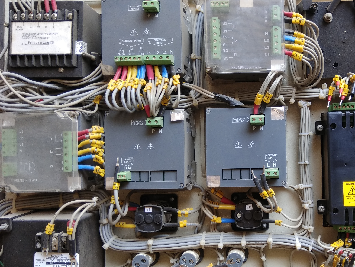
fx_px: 328
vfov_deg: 44.2
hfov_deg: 54.7
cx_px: 257
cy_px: 136
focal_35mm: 32
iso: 125
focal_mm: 3.57
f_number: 2
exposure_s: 1/100
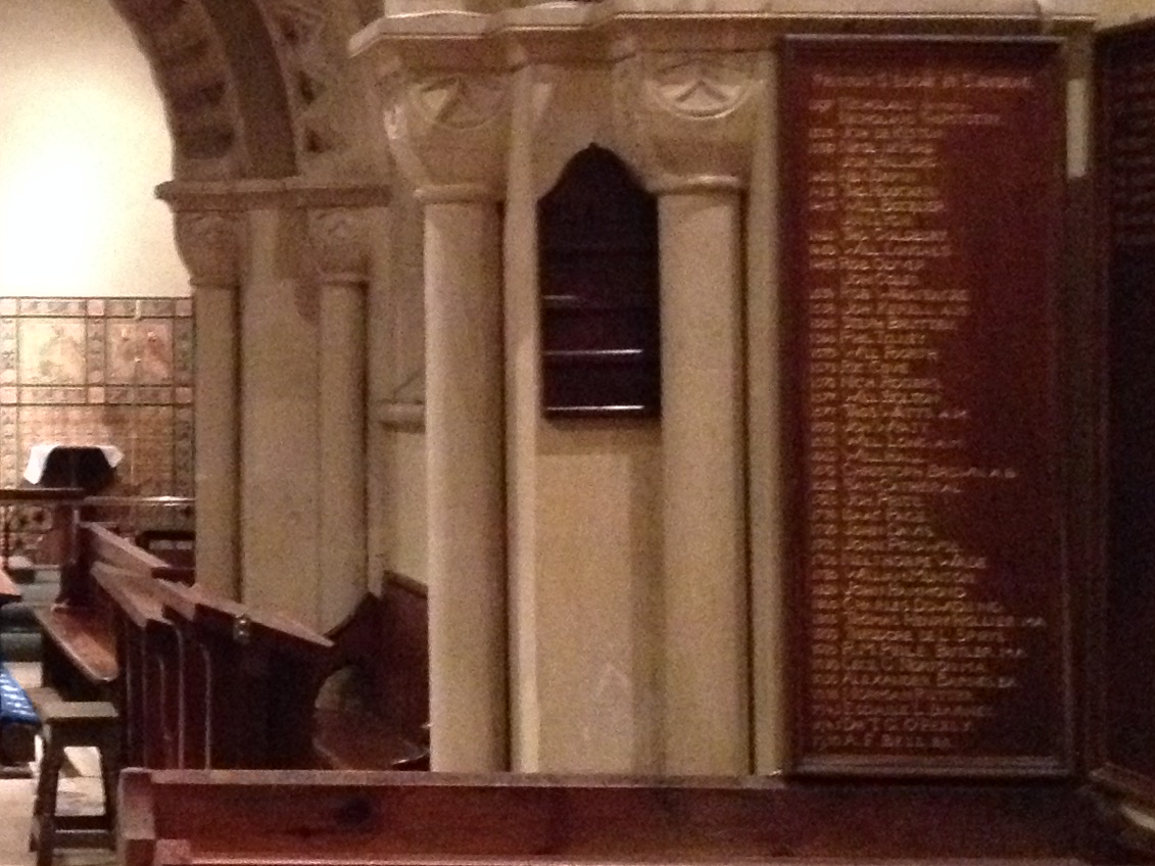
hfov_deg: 18.8
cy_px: 195
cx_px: -49
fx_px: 3370
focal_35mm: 101
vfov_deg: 14.6
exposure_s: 1/15
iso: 800
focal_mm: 4.28
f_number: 2.4
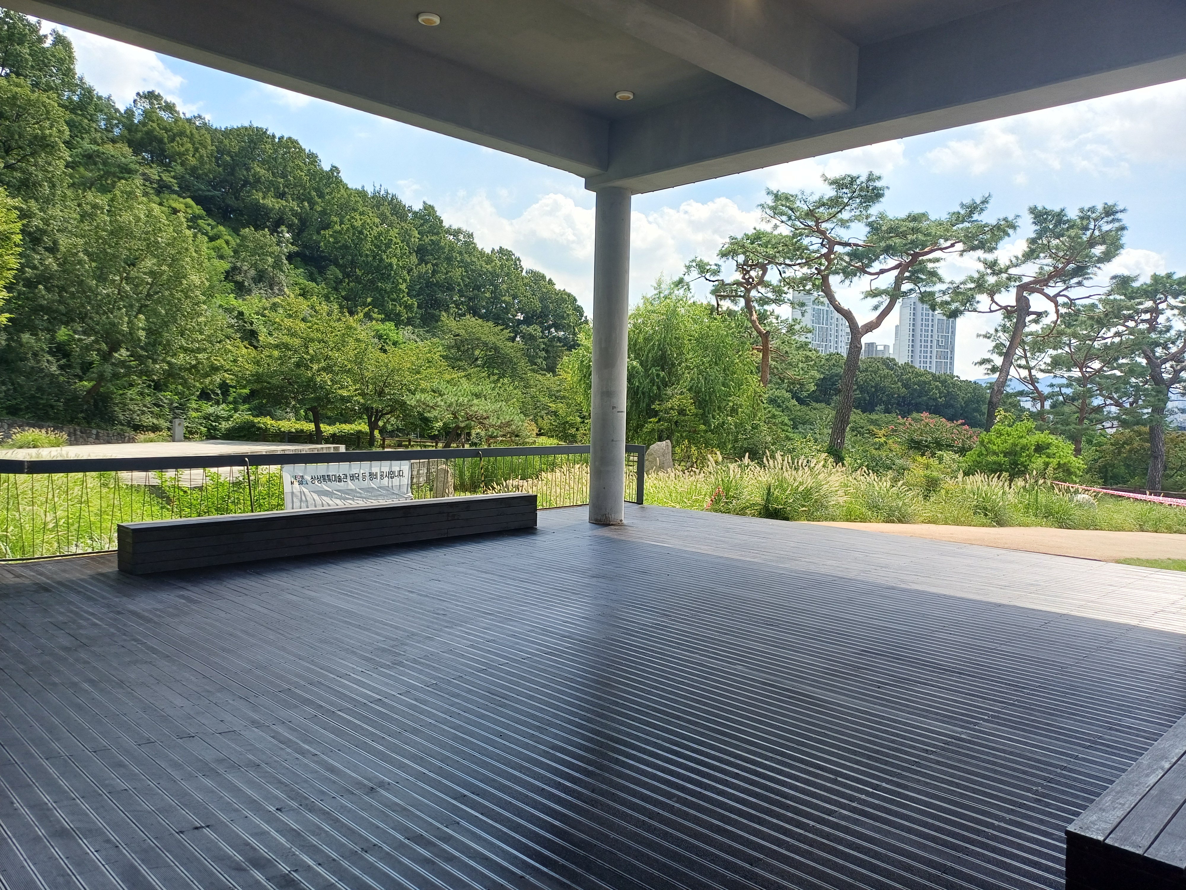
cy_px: 445
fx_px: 857
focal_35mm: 25
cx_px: 593
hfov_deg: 69.4
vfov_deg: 54.9
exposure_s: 1/661
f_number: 1.8
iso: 50
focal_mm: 4.65
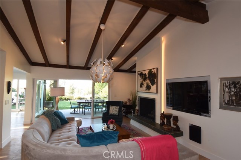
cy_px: 80
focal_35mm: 18
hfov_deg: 90.0
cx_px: 120
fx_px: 120
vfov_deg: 67.3
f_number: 14
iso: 250
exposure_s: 1/6
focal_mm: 12
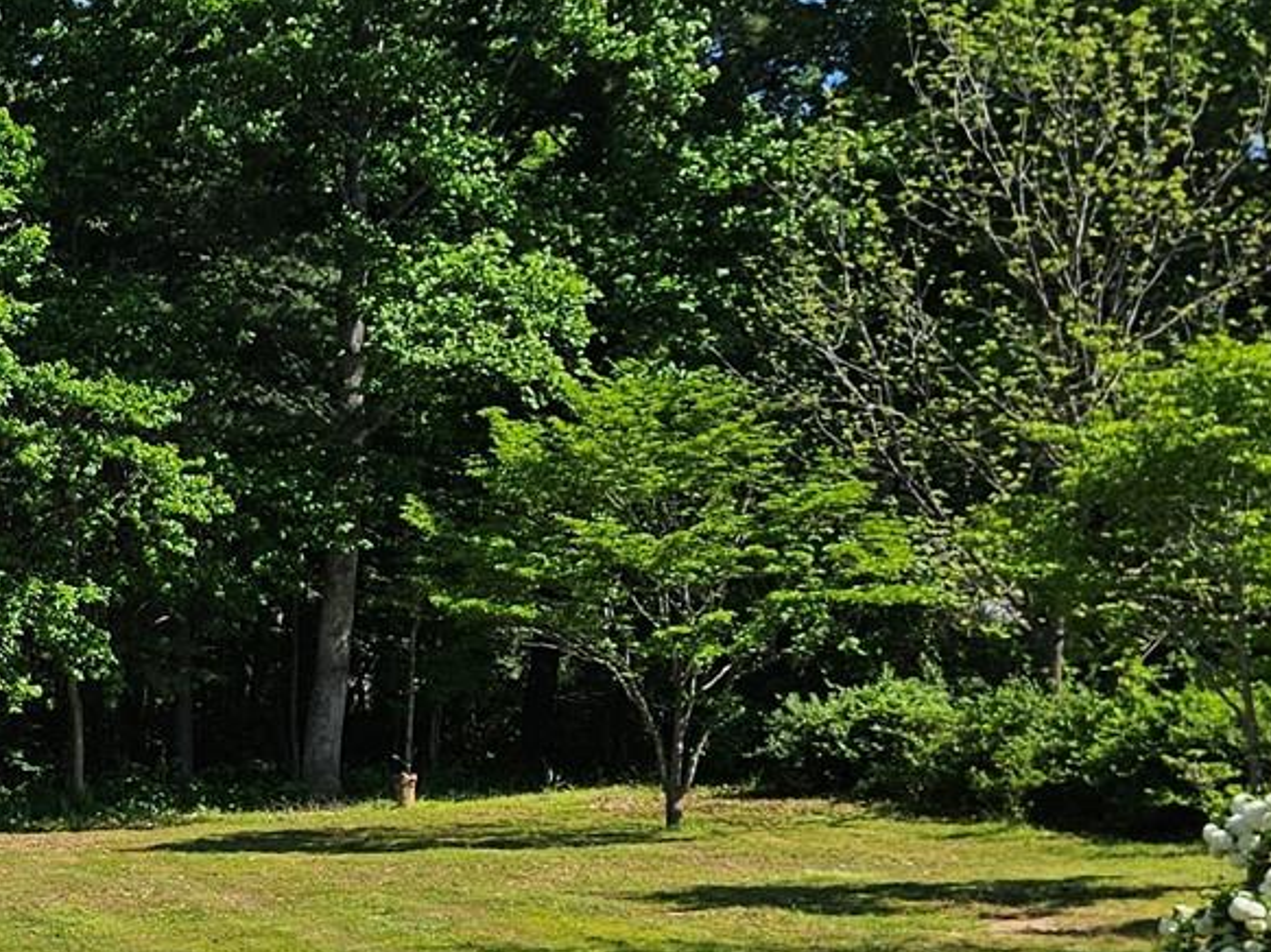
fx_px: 2973
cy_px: 620
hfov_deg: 19.2
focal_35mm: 81
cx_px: -911
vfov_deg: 18.2
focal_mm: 6.3
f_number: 1.7
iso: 10
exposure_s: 1/868
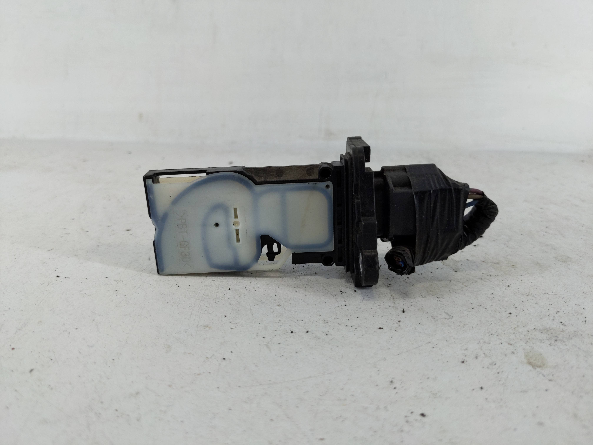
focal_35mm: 25
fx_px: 428
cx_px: 296
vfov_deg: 54.9
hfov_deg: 69.4
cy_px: 222
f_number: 1.73
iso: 59
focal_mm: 4.38
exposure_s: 1/124
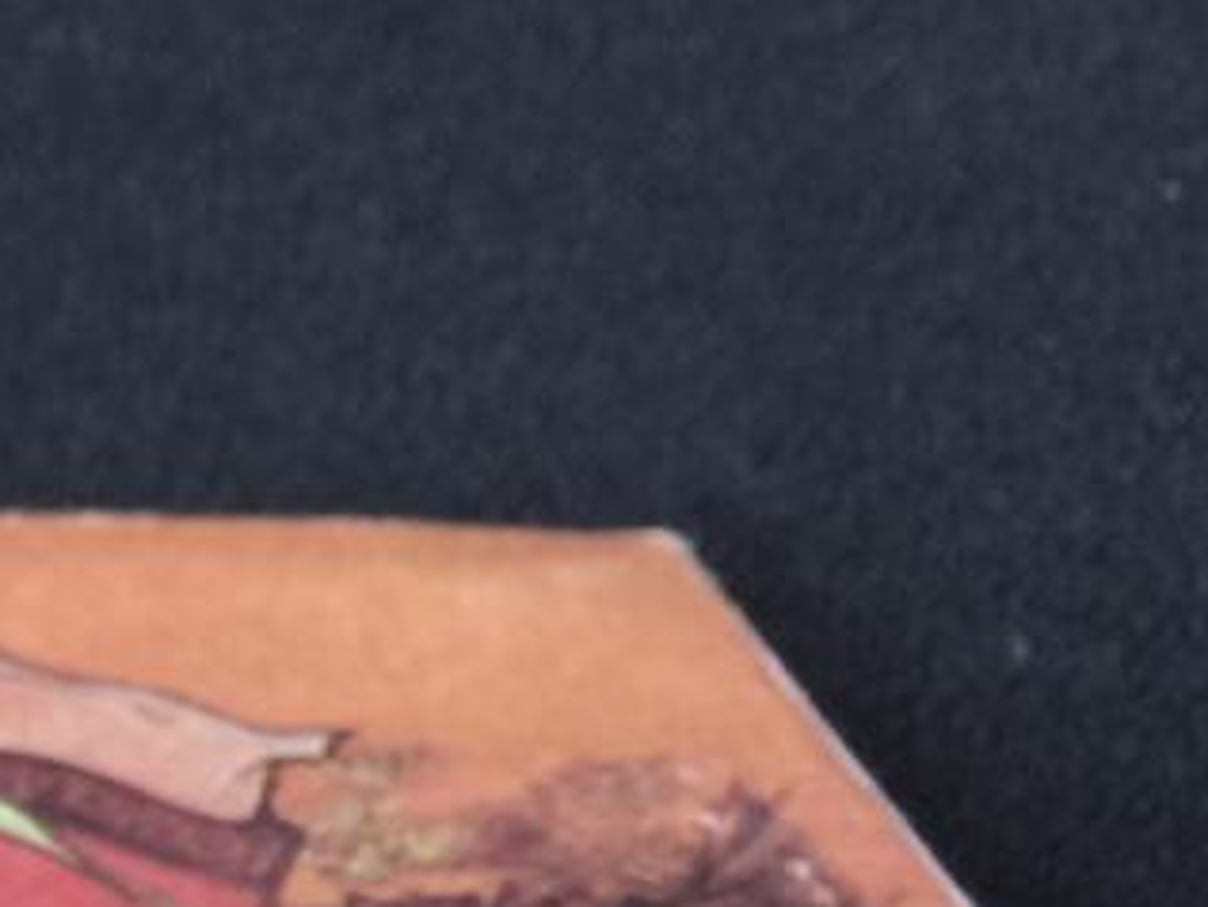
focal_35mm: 128
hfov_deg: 14.0
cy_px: 1966
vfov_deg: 10.4
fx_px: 4469
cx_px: -815
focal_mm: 4.15
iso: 32
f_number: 2.2
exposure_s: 1/33
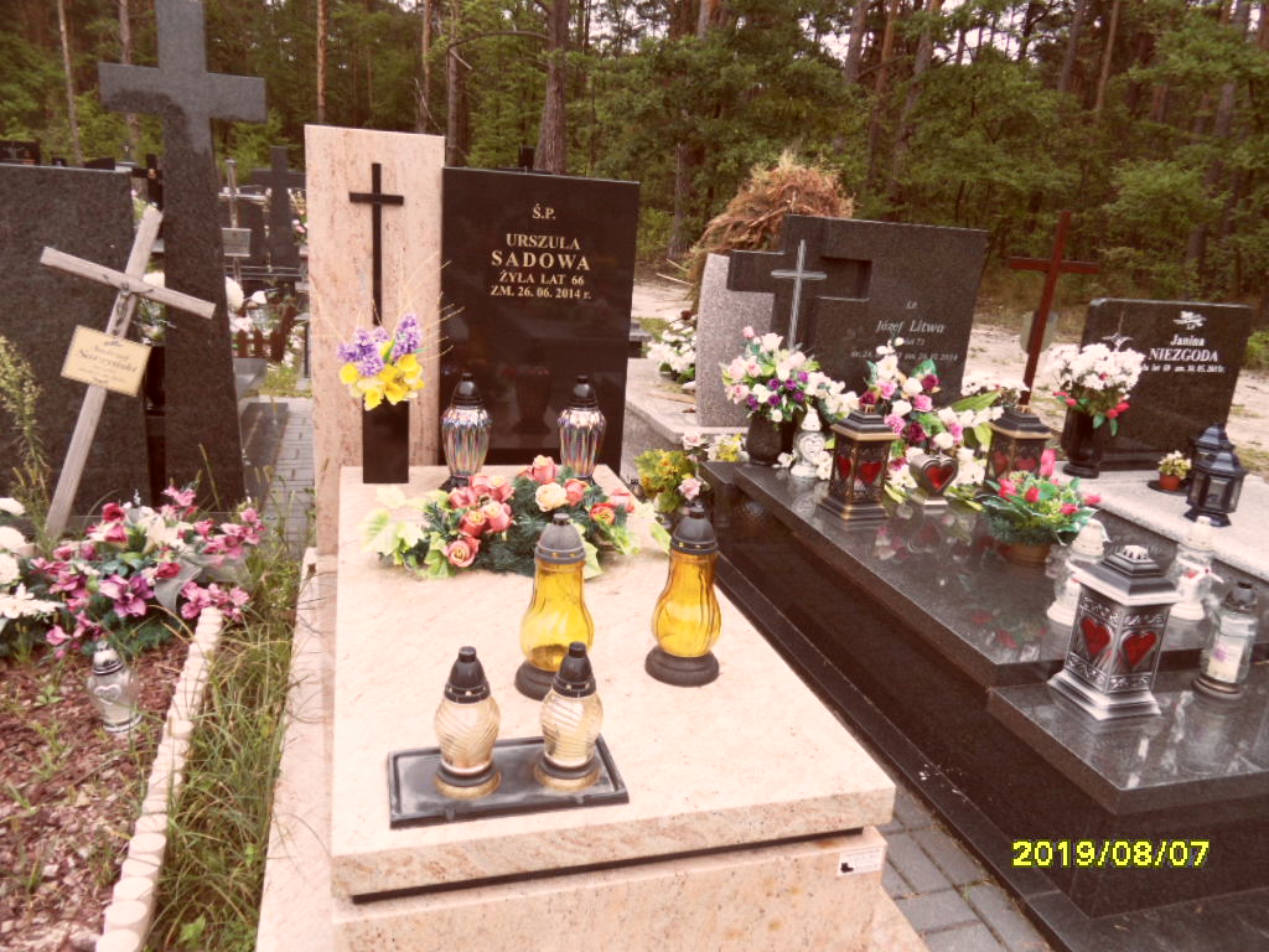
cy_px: 476
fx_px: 880
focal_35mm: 24
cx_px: 634
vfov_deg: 56.8
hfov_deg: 71.6
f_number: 3.2
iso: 80
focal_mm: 3.9
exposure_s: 1/350
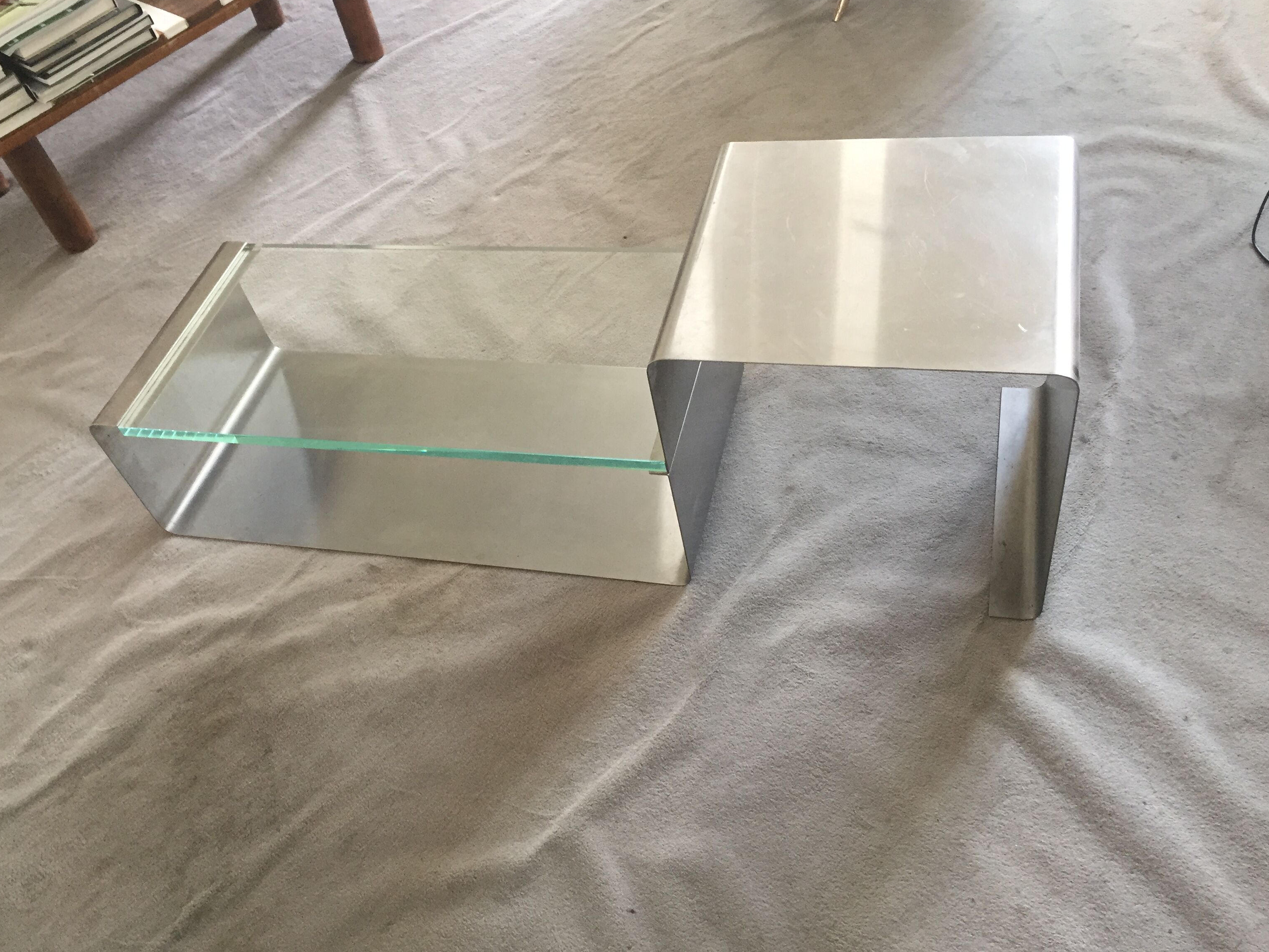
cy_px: 456
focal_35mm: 31
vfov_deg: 45.4
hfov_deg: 58.3
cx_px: 609
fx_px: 1136
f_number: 2.2
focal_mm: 4.15
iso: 160
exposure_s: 1/33
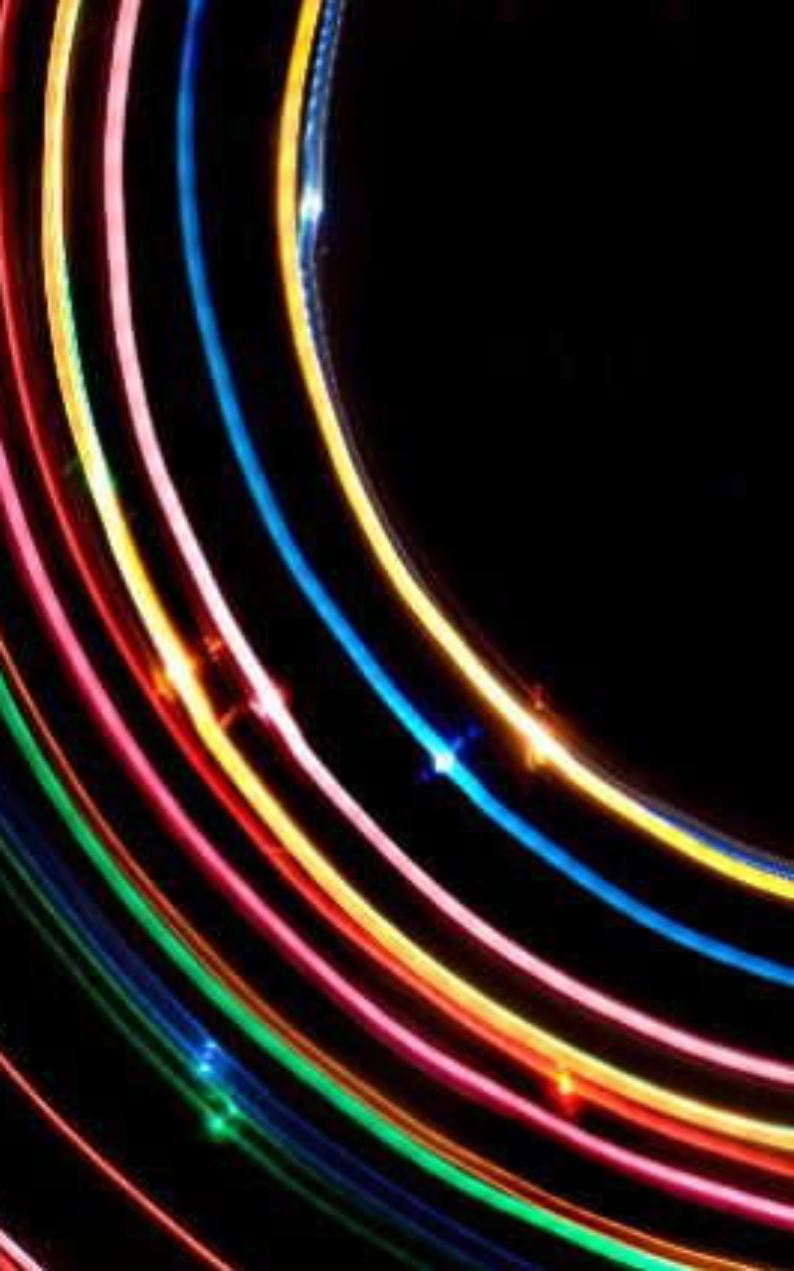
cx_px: 603
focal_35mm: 115
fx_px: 3984
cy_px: 636
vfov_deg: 18.1
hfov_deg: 11.4
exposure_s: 1.6
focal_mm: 50
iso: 100
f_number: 8
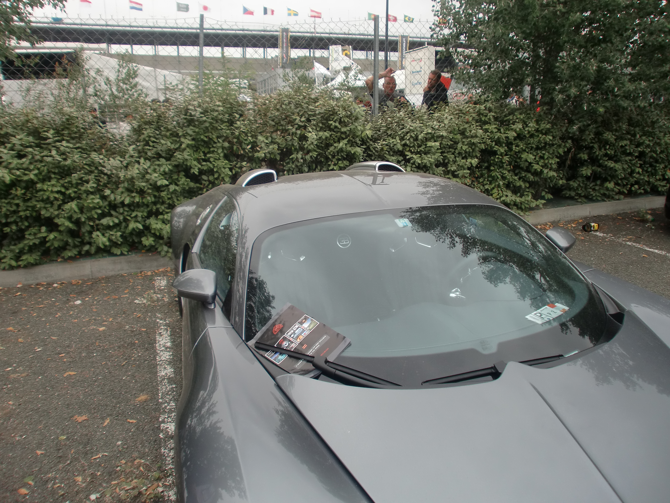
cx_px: 335
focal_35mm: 26
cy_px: 252
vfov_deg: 53.1
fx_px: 503
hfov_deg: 67.3
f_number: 2.6
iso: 64
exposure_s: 1/800
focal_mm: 4.65
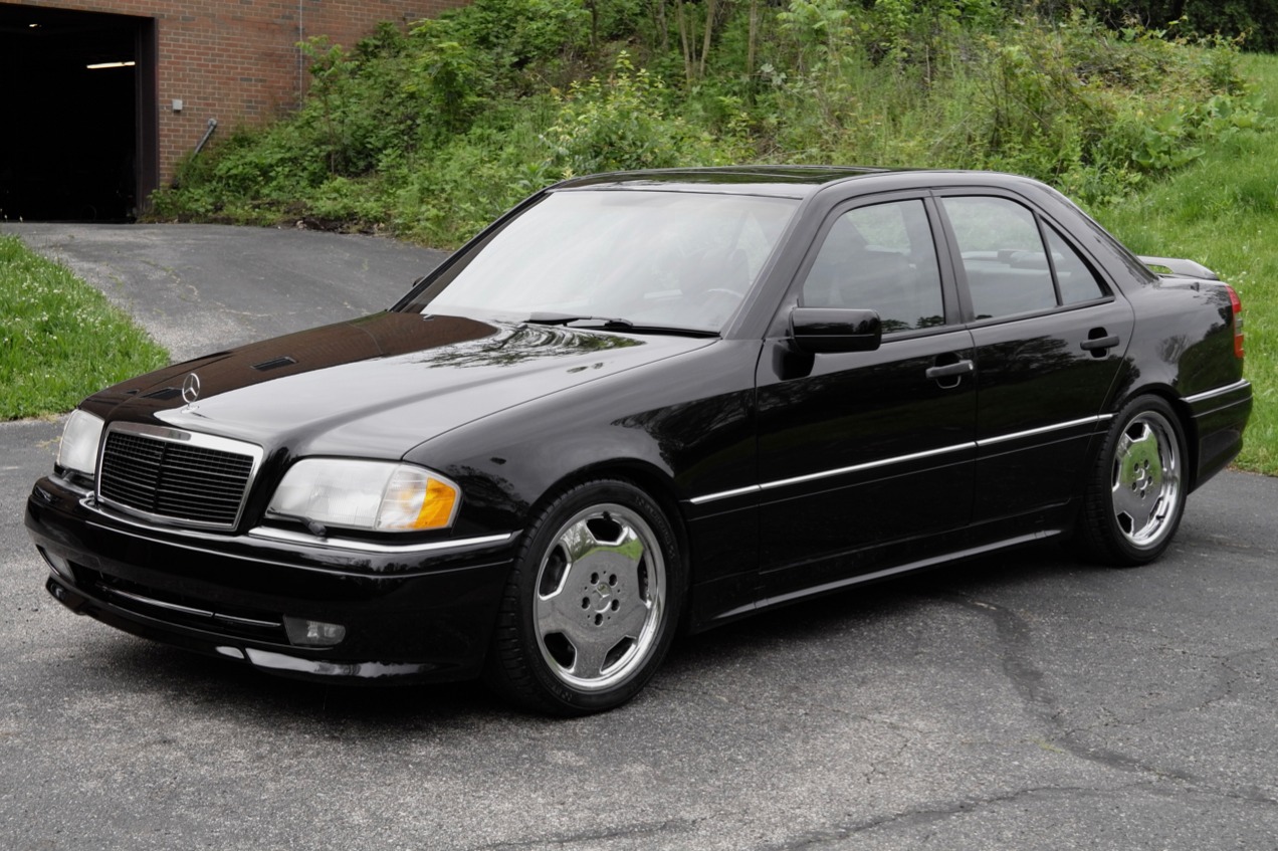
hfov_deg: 35.7
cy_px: 426
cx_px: 639
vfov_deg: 24.2
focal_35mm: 56
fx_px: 1987
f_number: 7.1
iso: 400
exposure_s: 1/320
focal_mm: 37.4
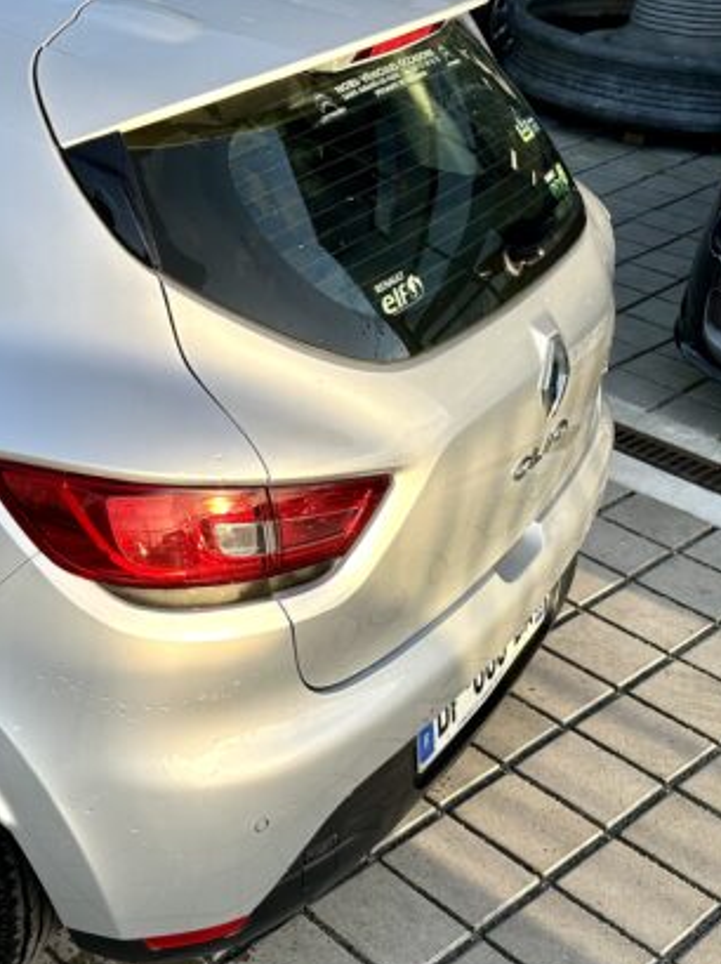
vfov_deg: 40.5
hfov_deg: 27.1
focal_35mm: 47
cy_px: 462
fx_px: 1307
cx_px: -156
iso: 80
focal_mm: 6.86
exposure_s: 1/699
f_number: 1.78
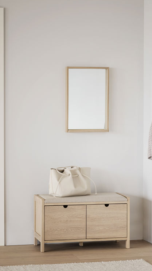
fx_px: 825
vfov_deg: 18.6
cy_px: 138
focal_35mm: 115
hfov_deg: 10.5
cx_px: 99
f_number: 1.8
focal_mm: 85
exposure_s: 1/125
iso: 320
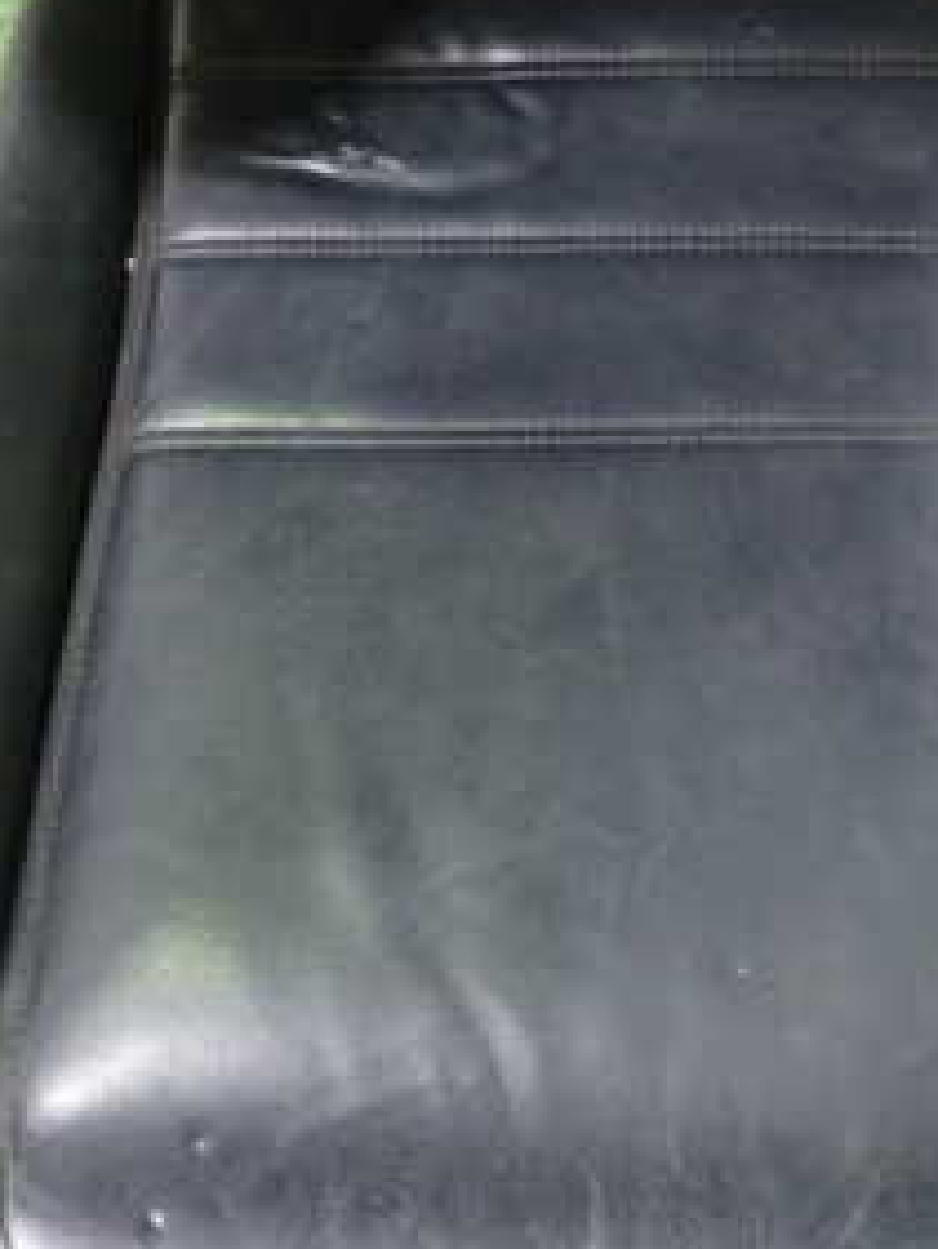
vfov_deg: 30.2
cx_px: 613
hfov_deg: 22.9
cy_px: 547
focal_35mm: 64
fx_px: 2311
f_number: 2.3
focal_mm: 5.4
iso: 500
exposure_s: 1/30
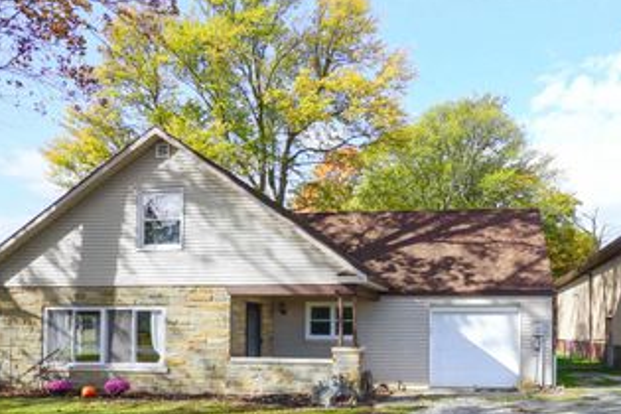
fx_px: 466
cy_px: 315
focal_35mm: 27
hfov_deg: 65.8
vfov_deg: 46.1
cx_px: 408
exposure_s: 1/80
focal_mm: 17
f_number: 11
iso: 100
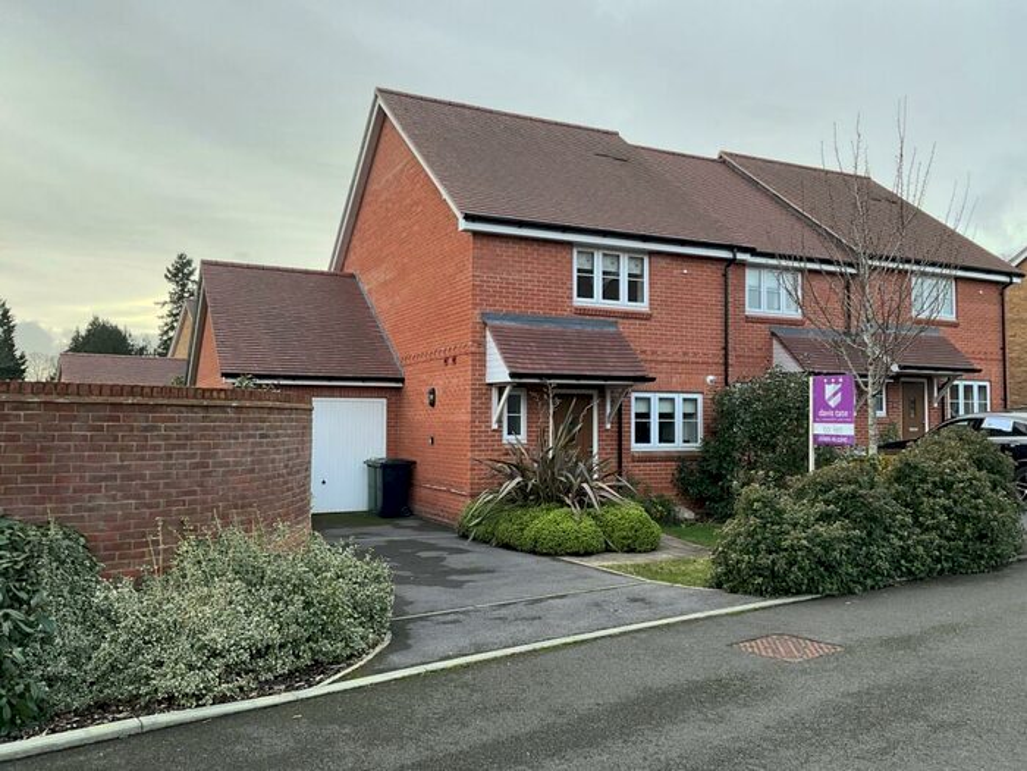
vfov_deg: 48.2
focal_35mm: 29
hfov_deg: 61.7
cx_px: 514
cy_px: 386
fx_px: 860
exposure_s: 1/222
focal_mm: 3
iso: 20
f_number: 1.8
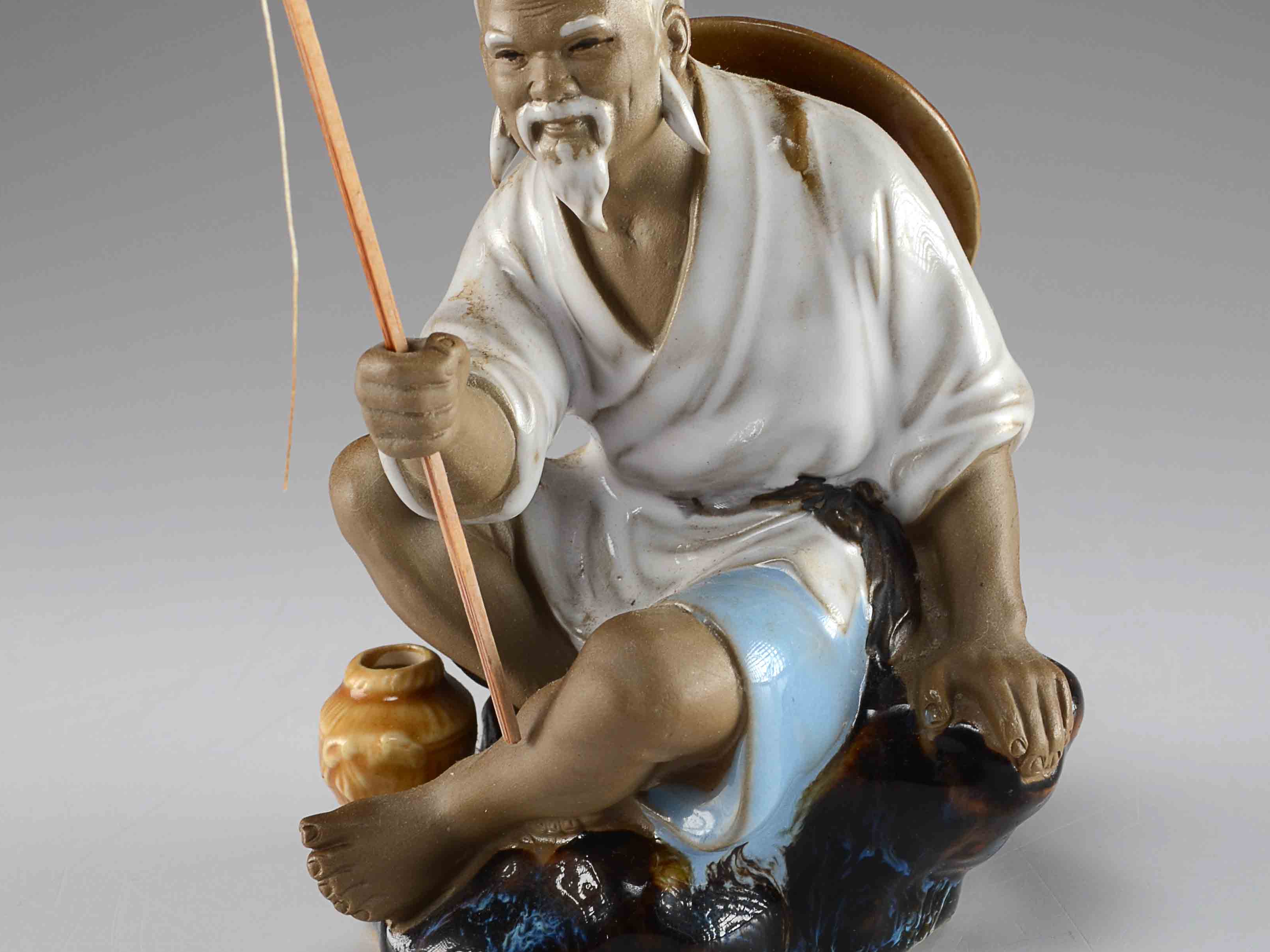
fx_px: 2898
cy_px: 238
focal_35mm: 79
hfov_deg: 24.7
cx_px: 636
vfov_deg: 18.5
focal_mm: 36
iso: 100
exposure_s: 1/80
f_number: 13
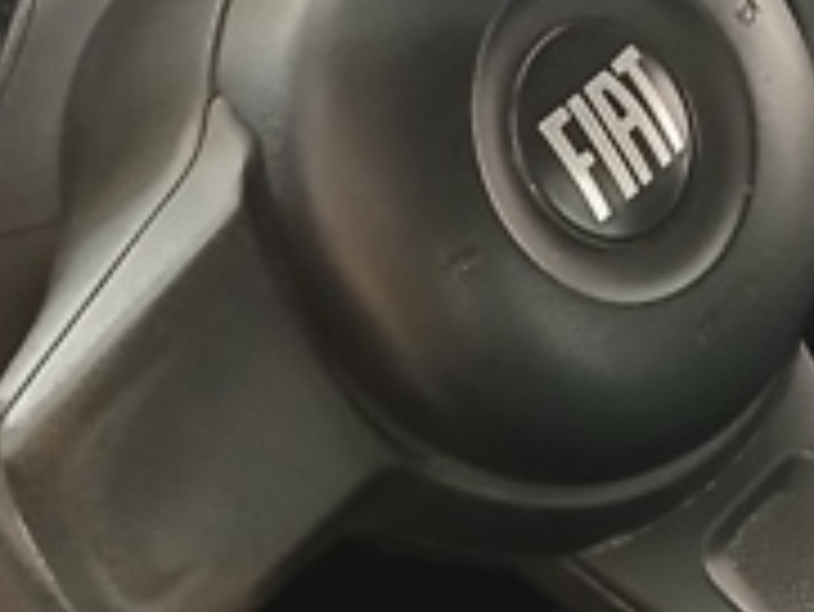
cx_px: 441
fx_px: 2706
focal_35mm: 115
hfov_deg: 17.1
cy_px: 522
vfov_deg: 12.8
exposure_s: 1/20
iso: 500
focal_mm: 3.98
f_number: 1.8
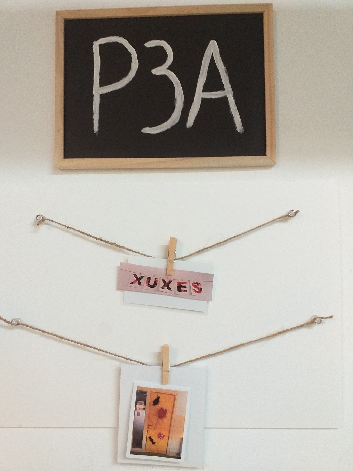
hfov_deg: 51.4
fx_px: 367
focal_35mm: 27
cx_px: 176
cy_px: 236
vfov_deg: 65.3
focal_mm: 3.6
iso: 250
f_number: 1.9
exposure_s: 1/33
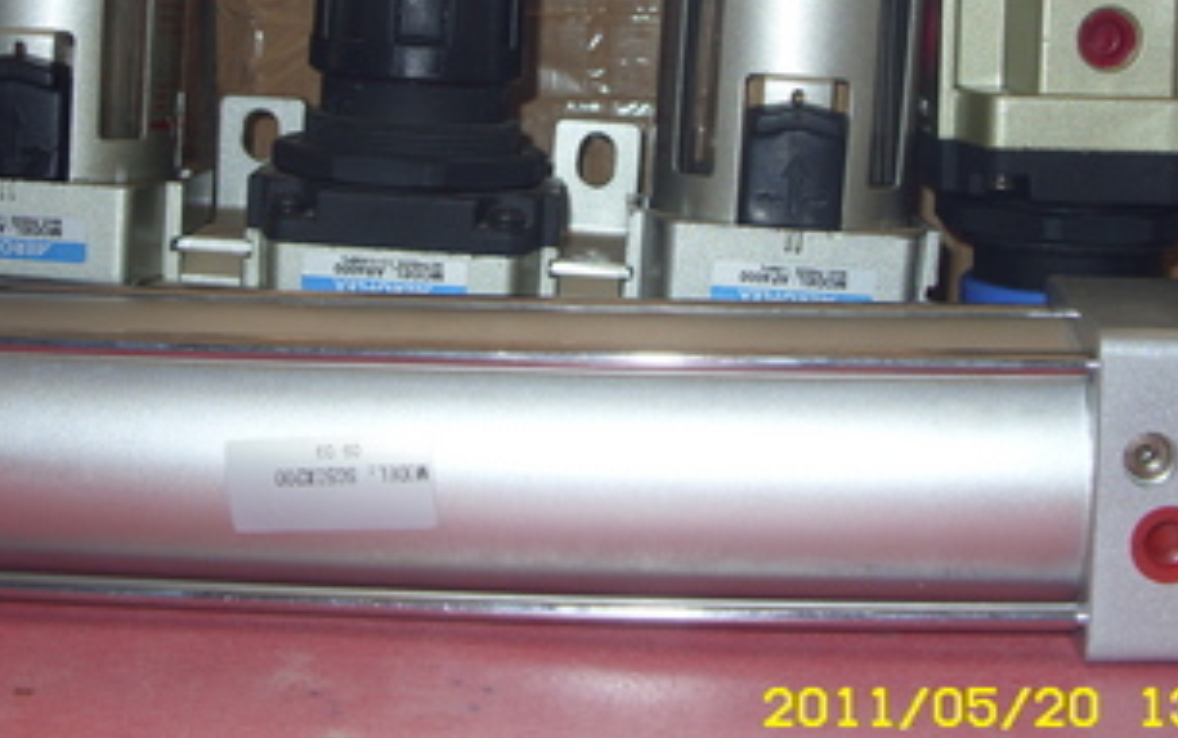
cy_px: 133
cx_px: 579
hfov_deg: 31.1
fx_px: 2120
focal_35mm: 66
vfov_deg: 19.5
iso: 50
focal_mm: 6.3
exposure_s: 1/30
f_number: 2.8
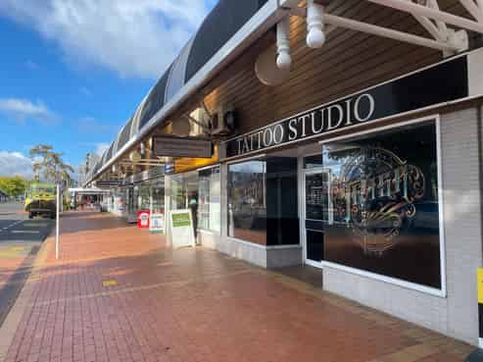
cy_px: 181
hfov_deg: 67.3
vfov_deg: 53.0
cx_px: 242
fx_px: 363
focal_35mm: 26
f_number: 1.8
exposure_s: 1/1182
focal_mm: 4.25
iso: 32
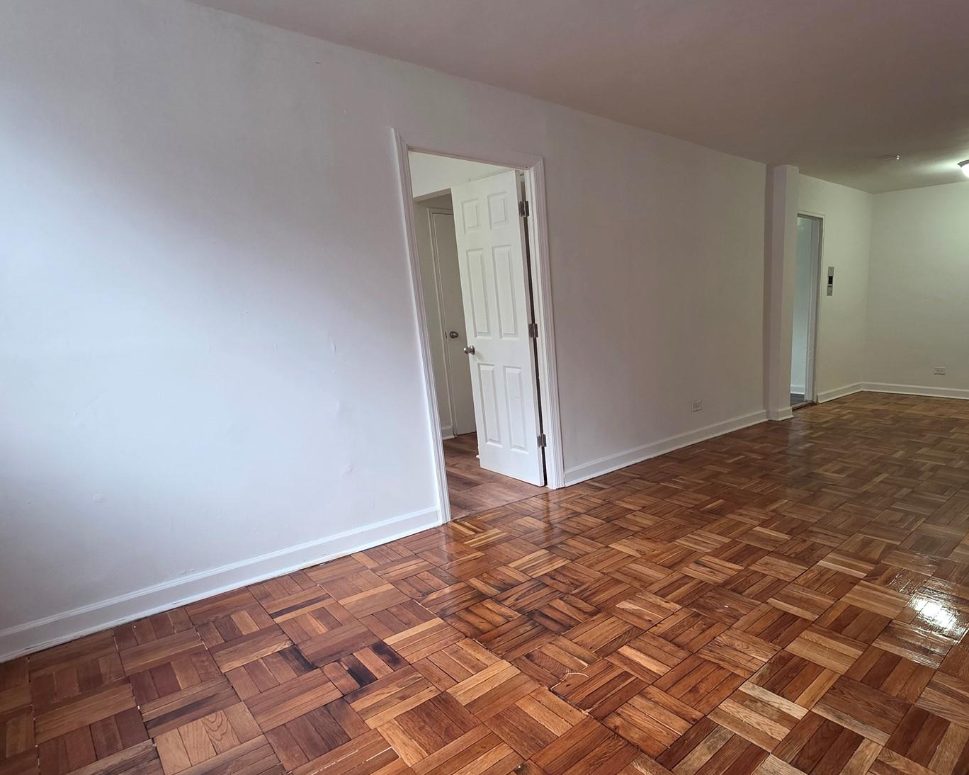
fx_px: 545
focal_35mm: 19
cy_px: 443
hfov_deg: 80.1
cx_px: 658
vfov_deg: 70.5
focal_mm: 2.2
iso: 160
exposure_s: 1/60
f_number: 1.9
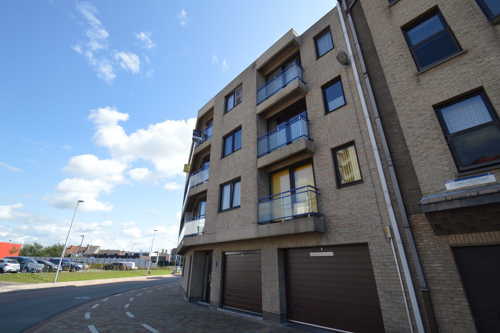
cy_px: 166
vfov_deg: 77.2
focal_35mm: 15
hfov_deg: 100.4
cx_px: 250
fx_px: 208
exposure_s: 1/200
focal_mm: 10
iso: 100
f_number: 7.1
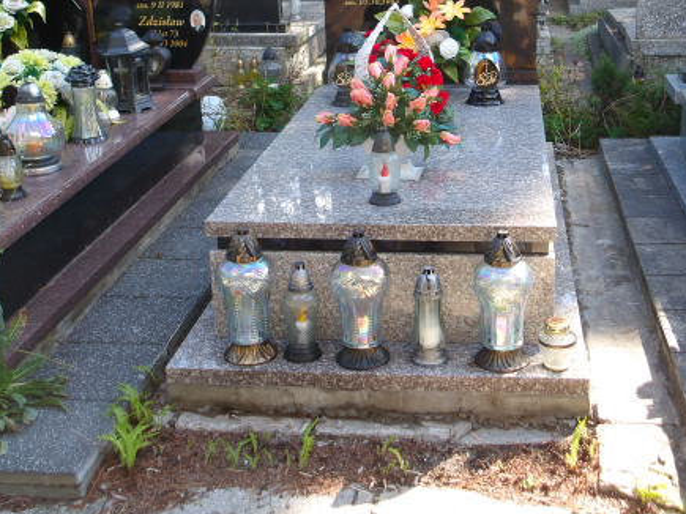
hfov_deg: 38.0
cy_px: 164
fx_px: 991
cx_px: 415
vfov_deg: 28.9
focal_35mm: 50
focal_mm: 6.1
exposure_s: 1/140
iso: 100
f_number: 3.3
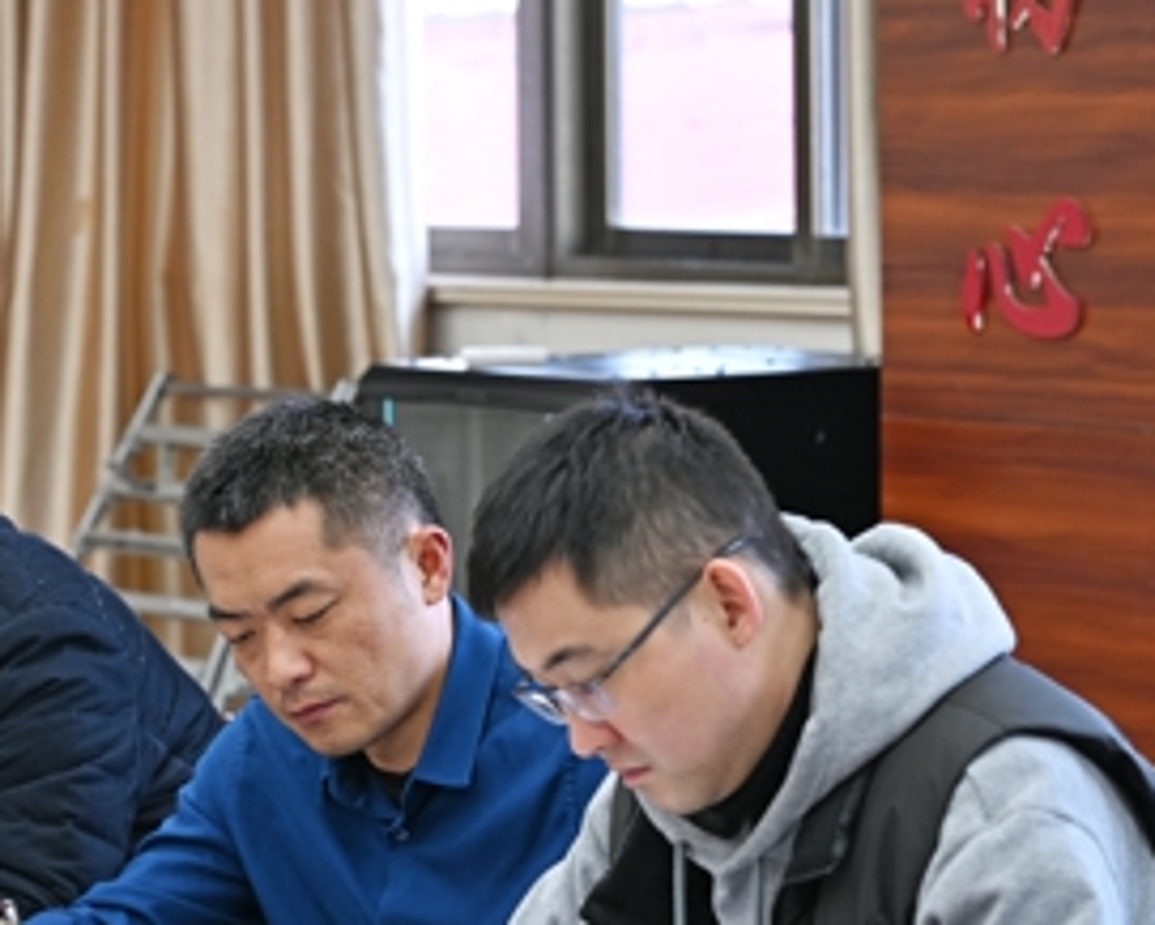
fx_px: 6121
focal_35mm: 179
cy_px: 582
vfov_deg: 8.6
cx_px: 124
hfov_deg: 10.7
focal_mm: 76
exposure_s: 1/100
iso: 400
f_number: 4
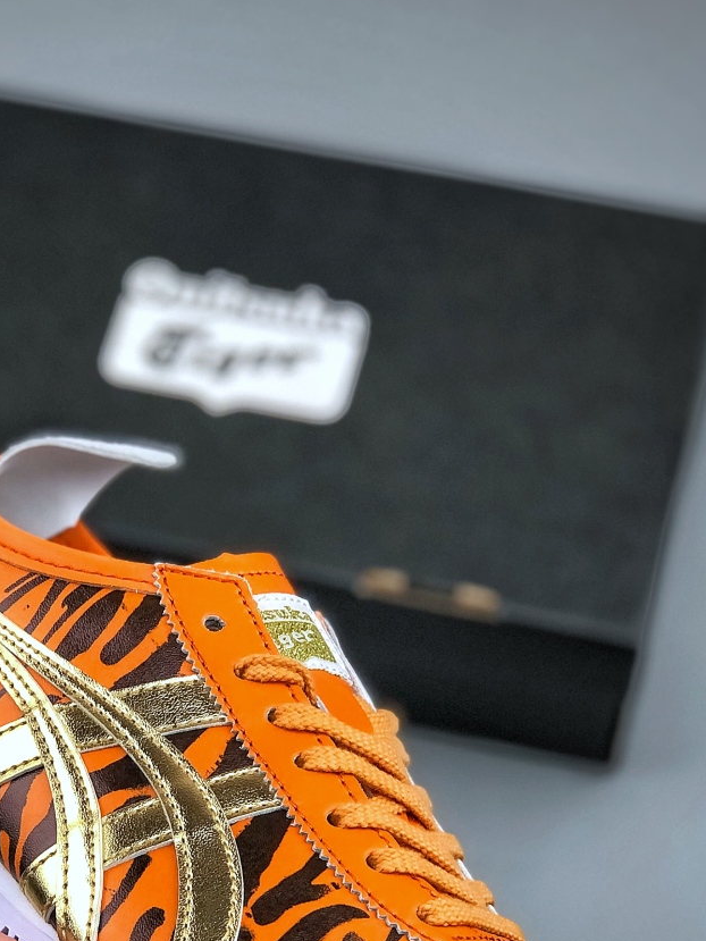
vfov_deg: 19.6
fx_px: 2691
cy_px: 737
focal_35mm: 99
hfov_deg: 14.9
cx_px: 175
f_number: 2.8
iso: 25
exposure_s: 1/50
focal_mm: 6.6
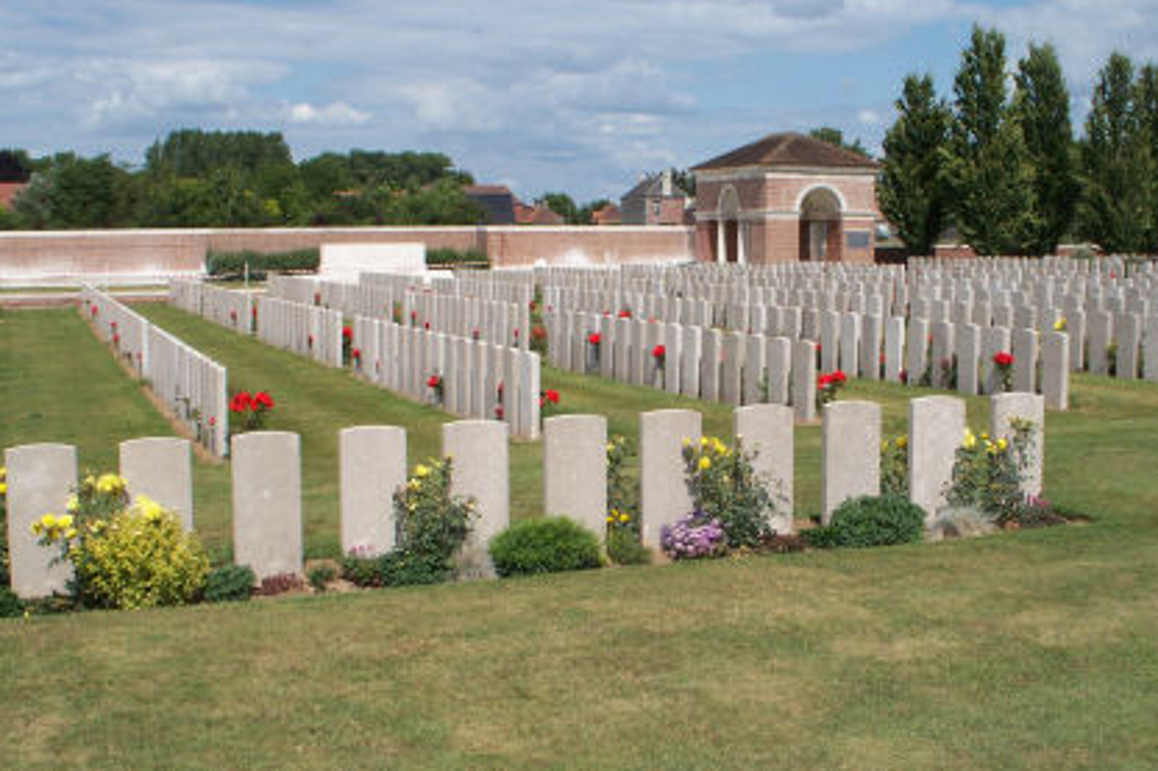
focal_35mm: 54
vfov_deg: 25.0
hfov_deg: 36.8
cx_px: 654
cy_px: 392
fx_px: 1736
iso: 64
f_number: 5
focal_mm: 7.54
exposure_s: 1/640
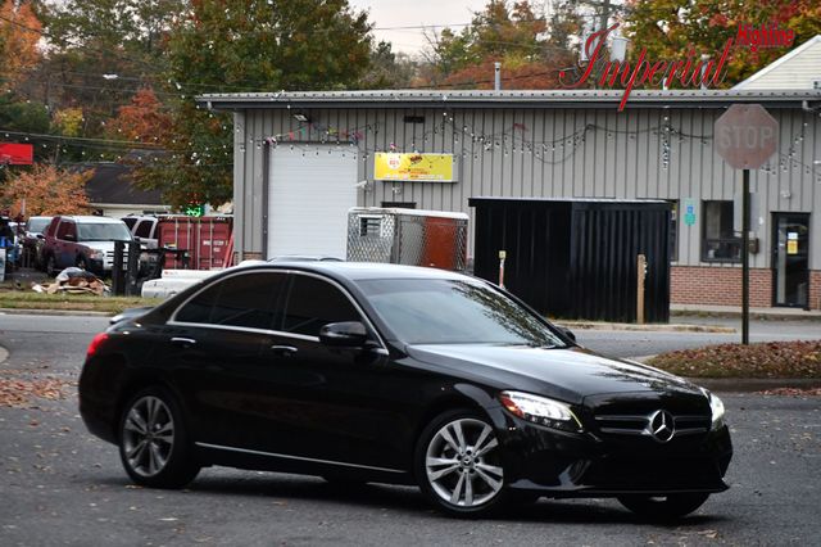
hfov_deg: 13.4
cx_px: 410
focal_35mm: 153
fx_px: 3487
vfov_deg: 9.0
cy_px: 274
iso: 800
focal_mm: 102
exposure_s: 1/250
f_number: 4.8
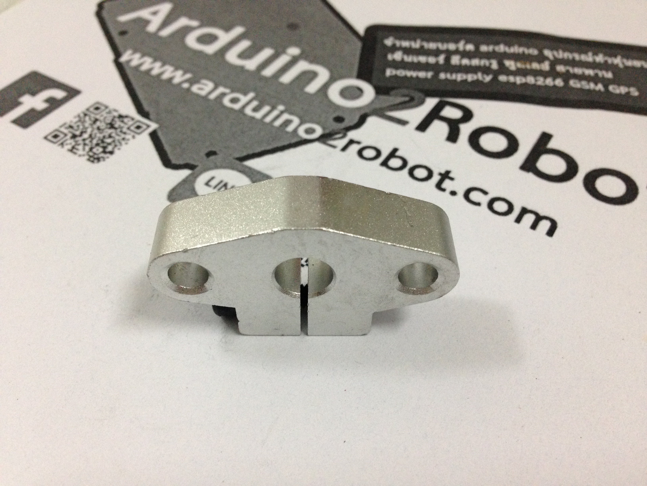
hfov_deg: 55.4
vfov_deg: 42.9
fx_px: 617
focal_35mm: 33
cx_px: 324
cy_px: 243
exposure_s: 1/20
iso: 200
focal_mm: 4.12
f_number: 2.4
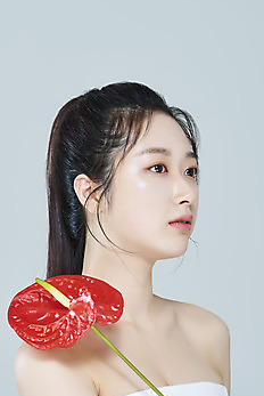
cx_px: 134
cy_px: 221
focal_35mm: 121
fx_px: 1328
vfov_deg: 16.9
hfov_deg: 11.4
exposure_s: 1/125
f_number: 11
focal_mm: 105
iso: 64
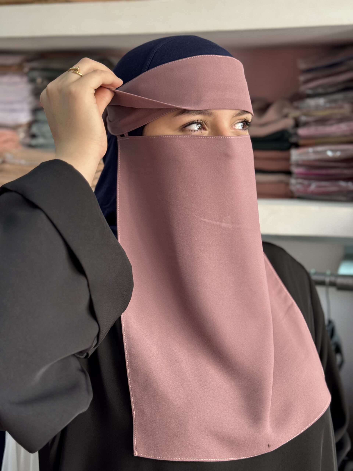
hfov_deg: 30.3
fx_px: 653
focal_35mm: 48
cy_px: 236
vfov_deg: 39.7
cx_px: 176
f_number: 1.78
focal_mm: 6.86
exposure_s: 1/50
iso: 100
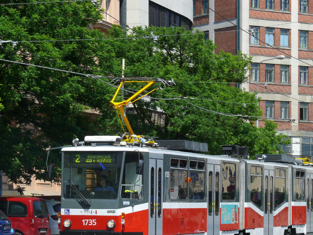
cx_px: 181
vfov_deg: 9.3
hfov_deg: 12.4
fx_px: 1438
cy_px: 139
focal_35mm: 159
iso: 100
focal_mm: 28.1
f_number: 5.6
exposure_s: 1/500
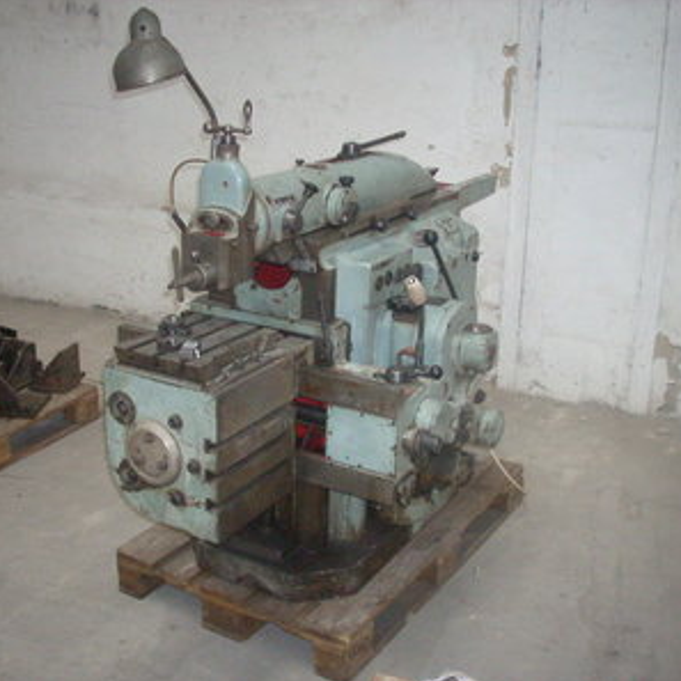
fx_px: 979
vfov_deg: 38.3
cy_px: 342
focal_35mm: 44
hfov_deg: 38.3
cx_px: 303
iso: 400
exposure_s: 1/60
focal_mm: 6.2
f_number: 2.8
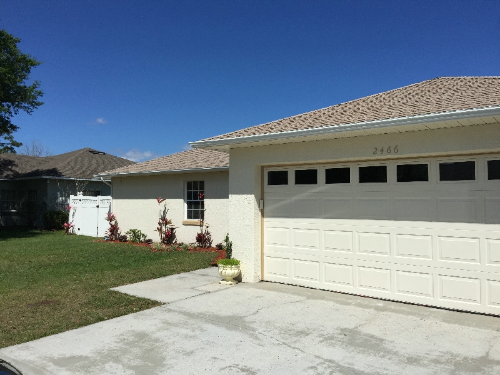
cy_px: 188
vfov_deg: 48.2
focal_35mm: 29
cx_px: 250
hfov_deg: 61.7
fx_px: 419
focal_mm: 4.15
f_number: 2.2
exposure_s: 1/4950
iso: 32
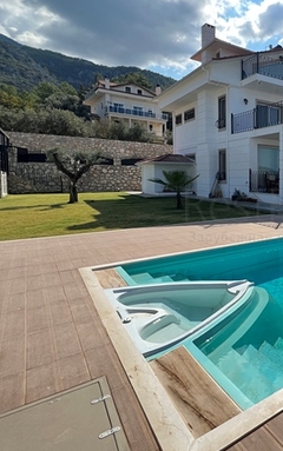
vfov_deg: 76.8
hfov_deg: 42.0
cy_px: 197
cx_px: 311
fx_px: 283
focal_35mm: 23
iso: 32
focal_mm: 1.57
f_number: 1.8
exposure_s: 1/1248
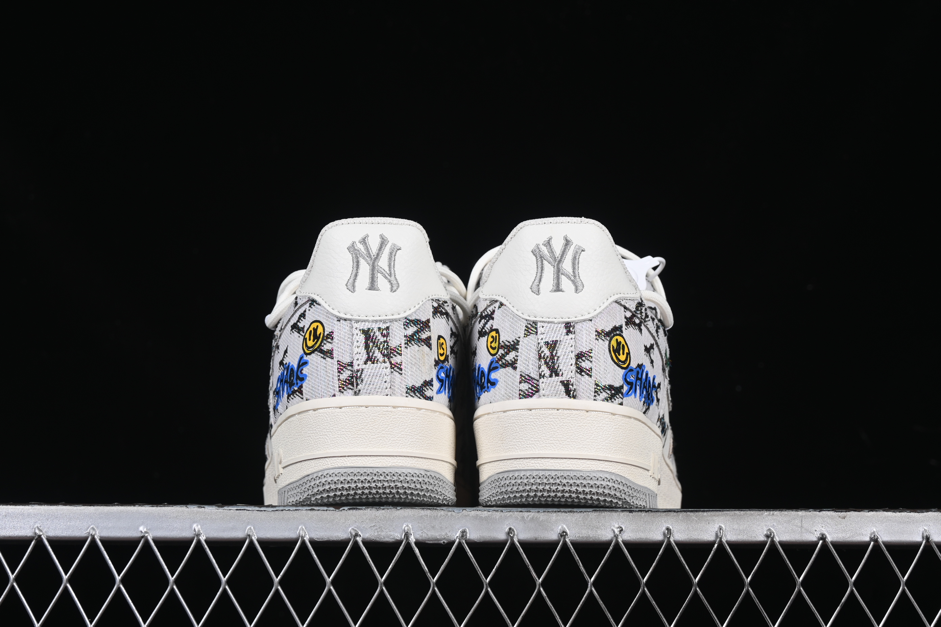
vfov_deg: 18.2
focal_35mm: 75
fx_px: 1960
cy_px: 314
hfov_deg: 27.0
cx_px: 470
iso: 160
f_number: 8
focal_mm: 50
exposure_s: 1/80
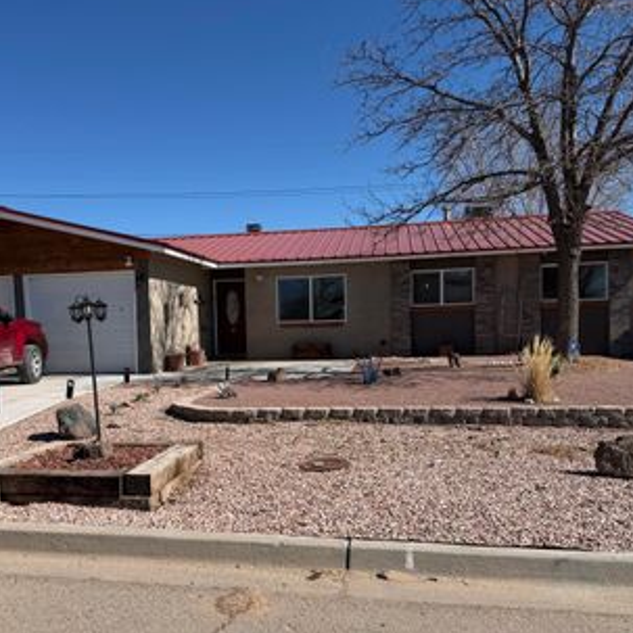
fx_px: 724
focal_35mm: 35
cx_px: 238
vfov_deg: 47.1
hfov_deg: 46.8
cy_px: 358
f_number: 1.78
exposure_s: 1/5714
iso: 80
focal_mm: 6.76
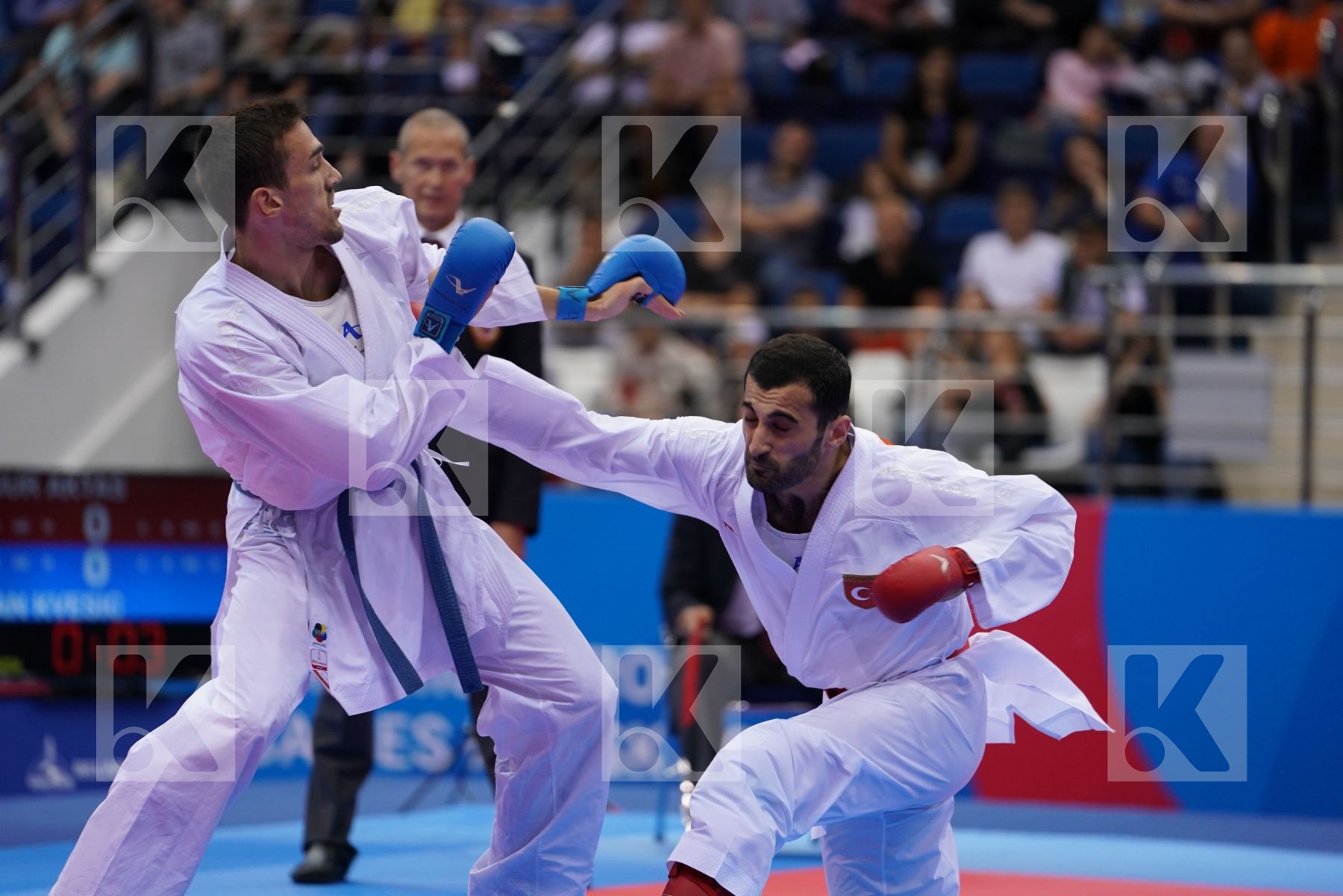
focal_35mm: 200
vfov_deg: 6.9
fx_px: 7461
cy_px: 448
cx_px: 672
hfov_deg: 10.3
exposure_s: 1/1000
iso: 1250
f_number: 2.8
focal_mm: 200
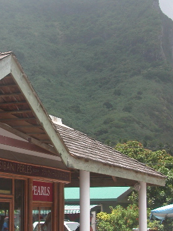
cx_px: 25
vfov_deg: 21.1
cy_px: 120
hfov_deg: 15.7
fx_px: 620
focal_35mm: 93
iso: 100
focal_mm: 13.7
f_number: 5.5
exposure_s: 1/268
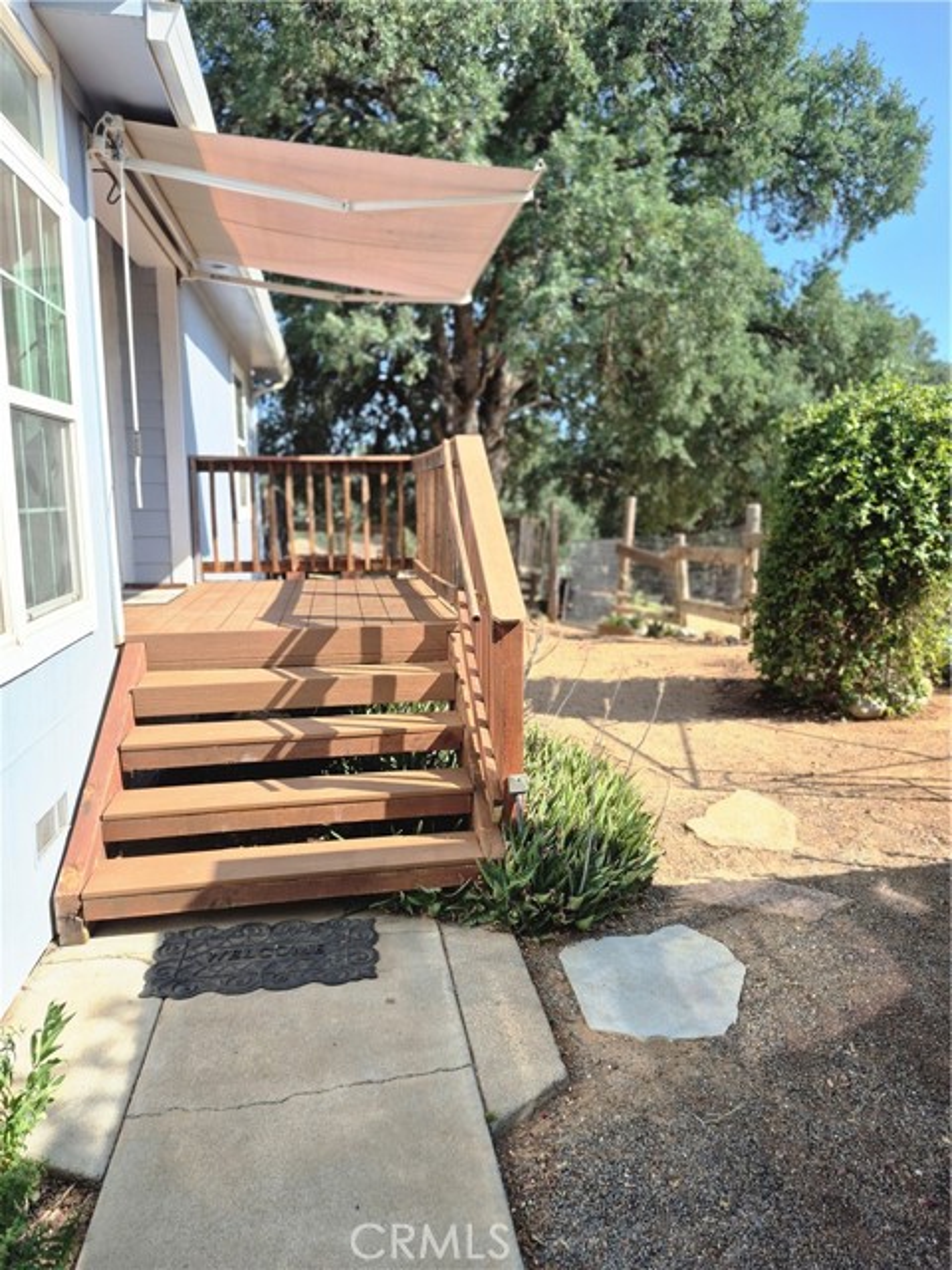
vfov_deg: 73.9
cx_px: 476
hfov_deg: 58.9
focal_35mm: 23
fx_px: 843
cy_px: 635
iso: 25
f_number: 1.8
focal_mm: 5.4
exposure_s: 1/1148
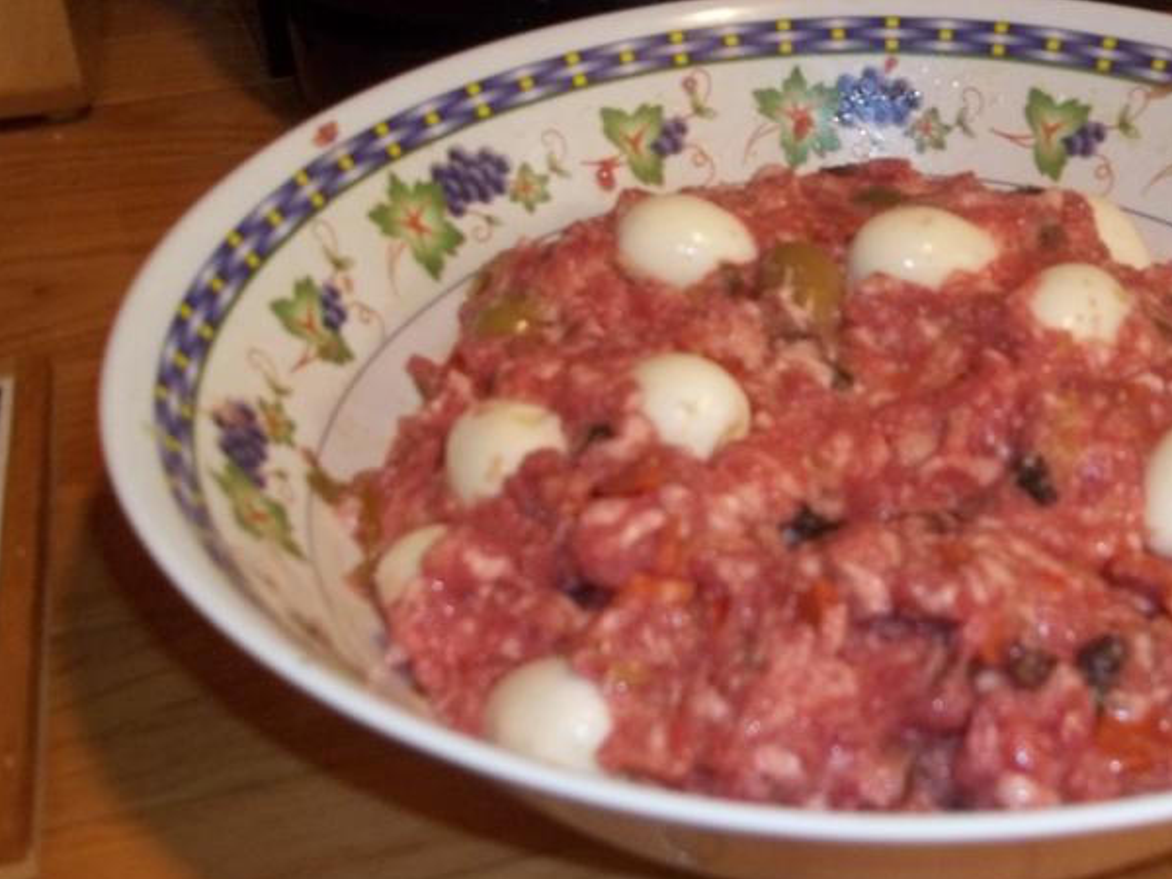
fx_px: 1625
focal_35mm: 48
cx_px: 811
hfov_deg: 39.0
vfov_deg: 30.3
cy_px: 439
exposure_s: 1/30
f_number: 2.9
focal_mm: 5.7
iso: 160
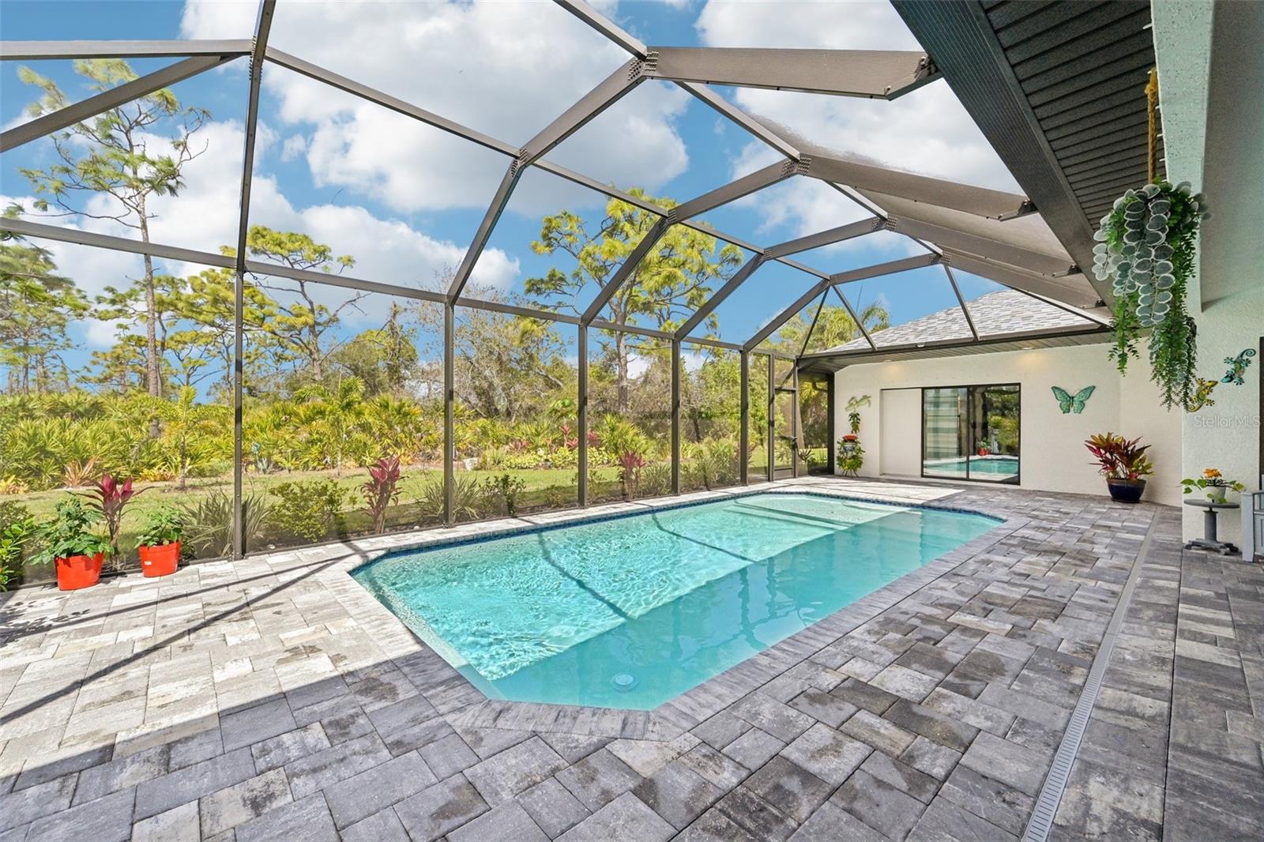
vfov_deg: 81.2
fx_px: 491
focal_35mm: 14
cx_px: 632
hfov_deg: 104.3
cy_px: 421
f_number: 8
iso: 400
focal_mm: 14
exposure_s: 1/800
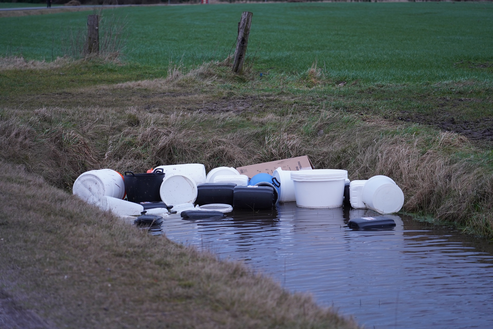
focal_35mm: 105
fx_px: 1438
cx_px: 246
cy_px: 164
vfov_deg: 13.0
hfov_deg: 19.5
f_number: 4
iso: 500
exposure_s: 1/160
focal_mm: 105
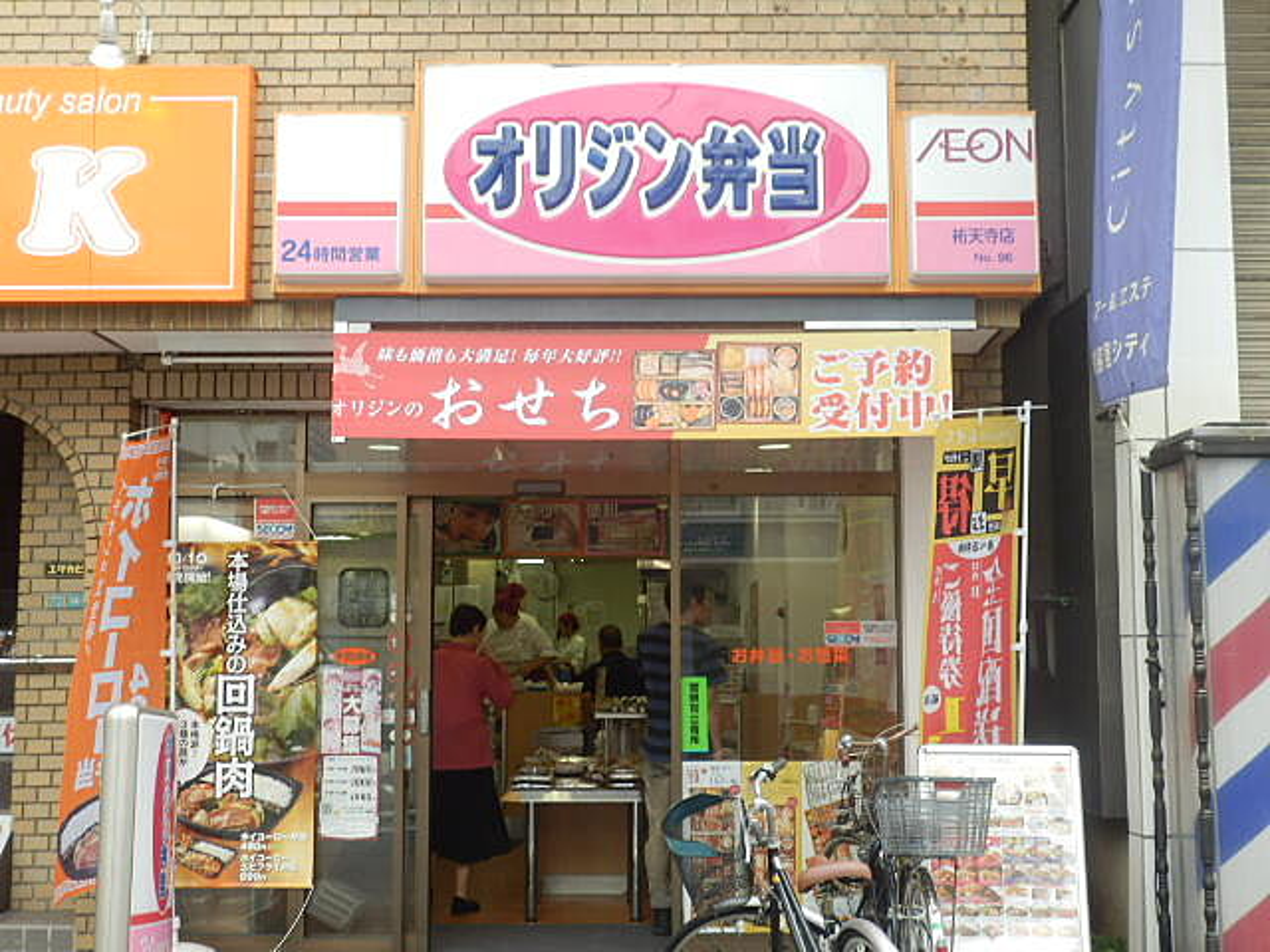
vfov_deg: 28.6
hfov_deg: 37.5
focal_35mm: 51
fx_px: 1871
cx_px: 635
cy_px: 476
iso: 100
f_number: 4.4
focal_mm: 9.1
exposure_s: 1/50
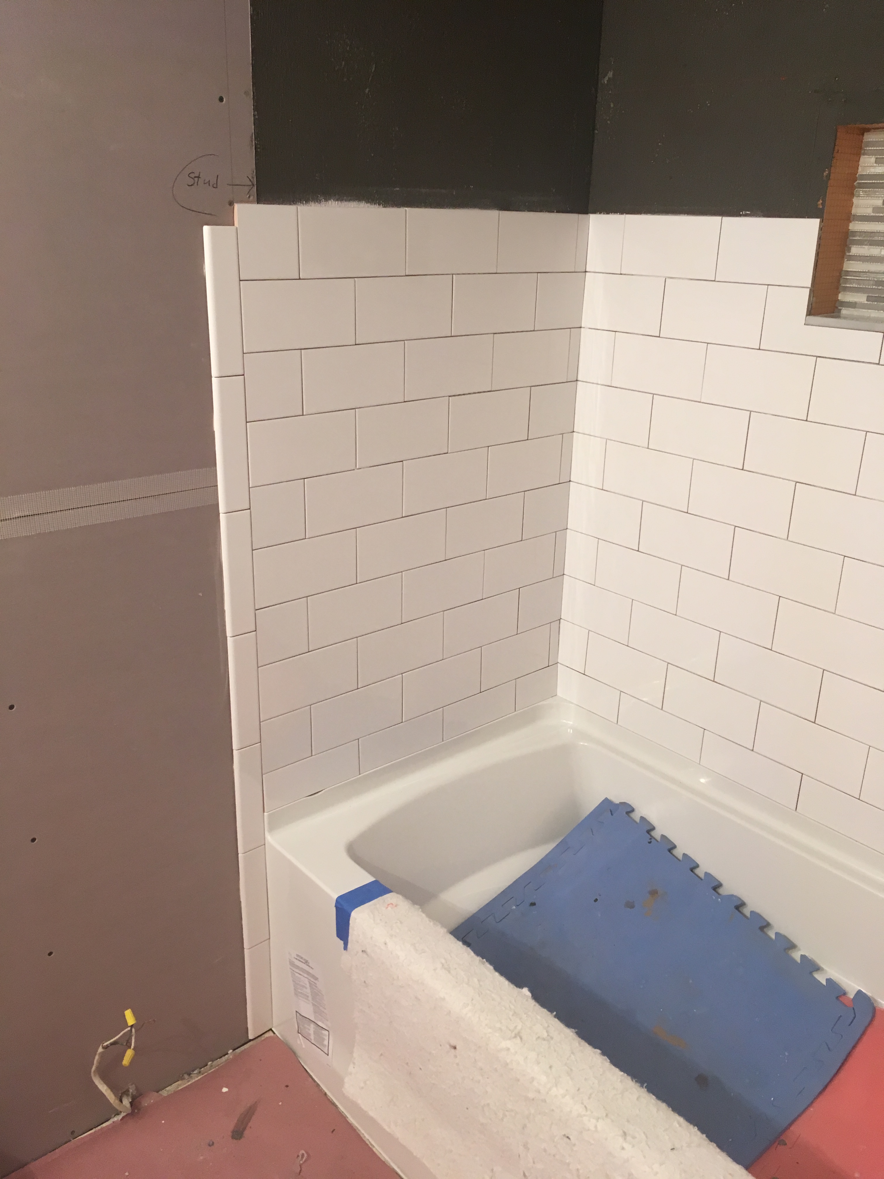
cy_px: 590
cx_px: 442
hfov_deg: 48.2
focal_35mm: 29
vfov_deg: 61.7
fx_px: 987
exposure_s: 1/30
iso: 80
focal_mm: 4.15
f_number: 2.2
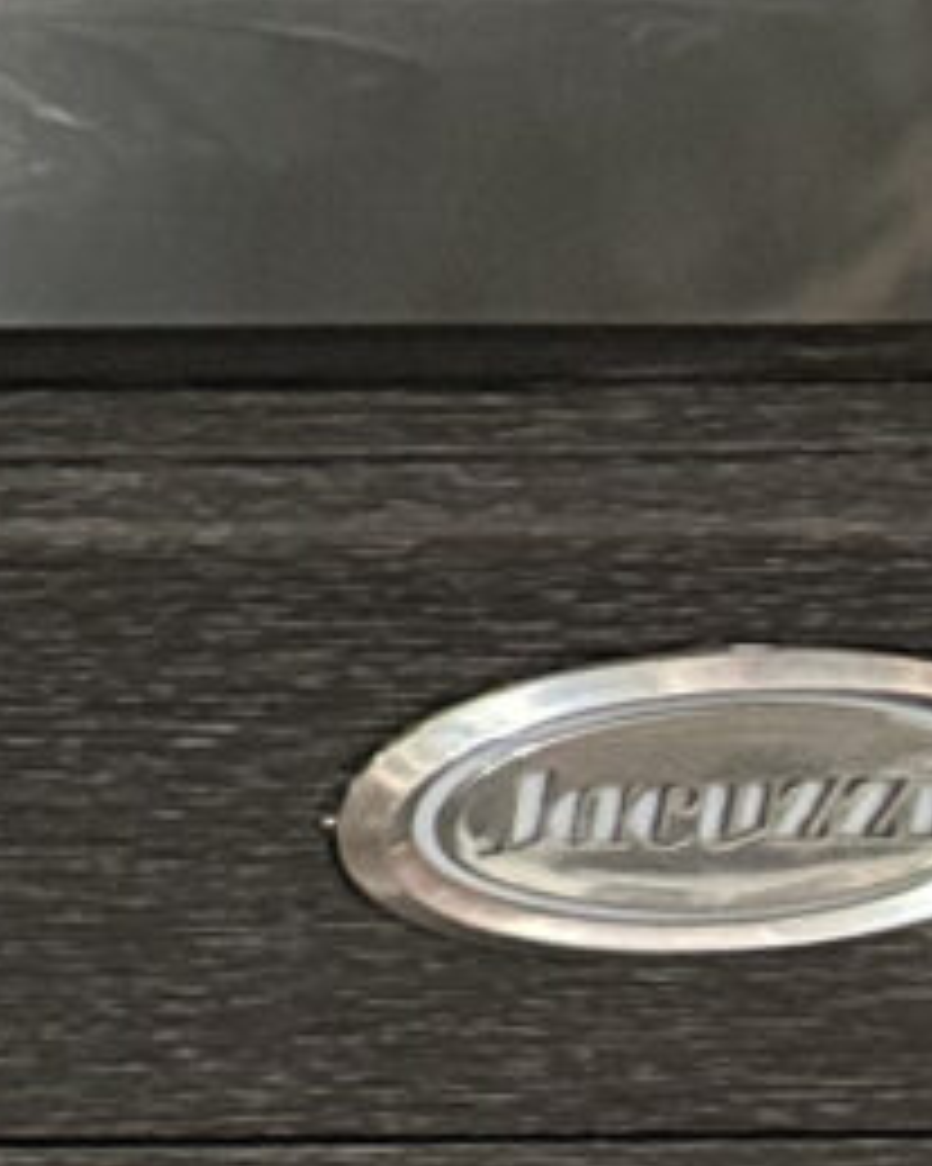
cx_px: -3449
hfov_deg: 5.8
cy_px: -221
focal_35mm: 201
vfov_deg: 9.5
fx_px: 6934
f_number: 1.5
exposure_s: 1/40
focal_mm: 5.7
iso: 400
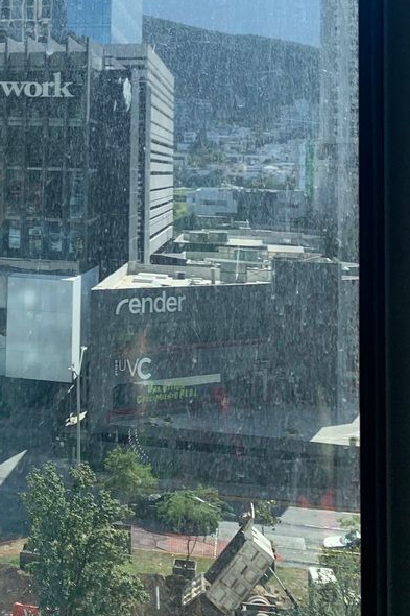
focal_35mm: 55
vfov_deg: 34.5
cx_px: -5
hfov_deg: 23.5
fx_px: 940
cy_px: 77
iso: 25
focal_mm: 4.25
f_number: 1.8
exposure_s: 1/727
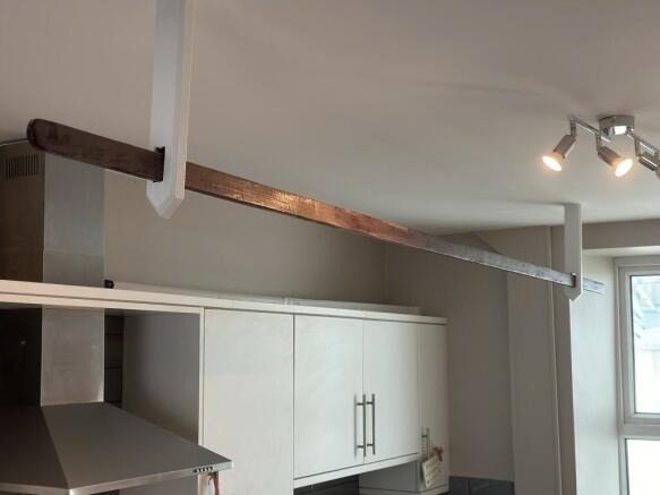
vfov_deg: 30.3
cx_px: 330
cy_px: 248
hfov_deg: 39.7
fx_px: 915
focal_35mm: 48
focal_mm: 6.86
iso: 125
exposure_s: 1/99
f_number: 1.78
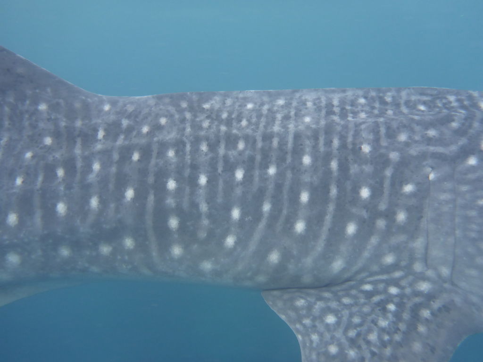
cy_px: 181
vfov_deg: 49.7
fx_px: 391
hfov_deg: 63.4
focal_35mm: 28
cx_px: 242
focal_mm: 4.9
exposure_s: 1/60
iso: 160
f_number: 3.3
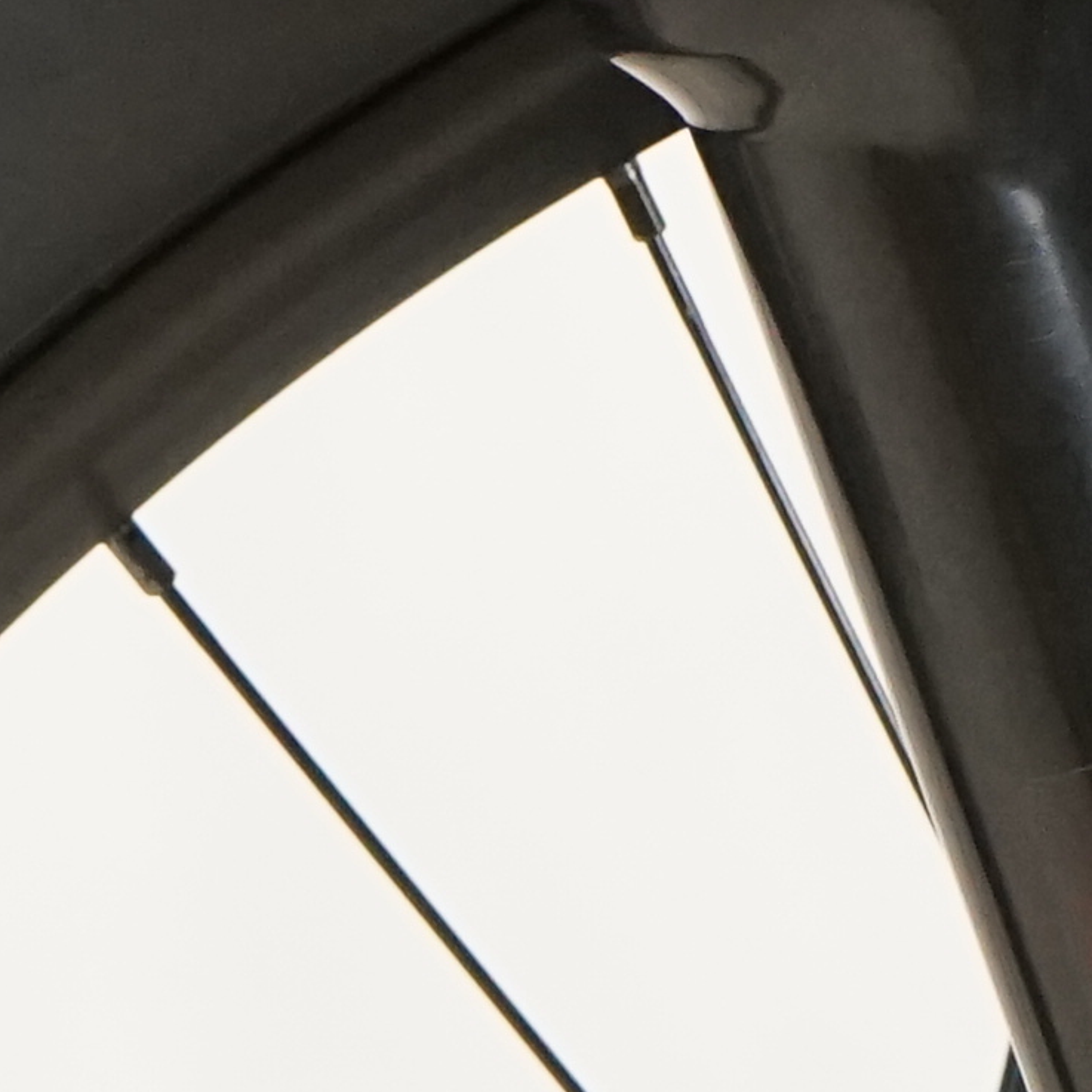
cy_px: 404
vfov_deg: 5.2
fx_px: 12099
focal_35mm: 339
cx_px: 1003
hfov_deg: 5.2
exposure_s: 1/200
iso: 2500
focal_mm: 49
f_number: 5.6
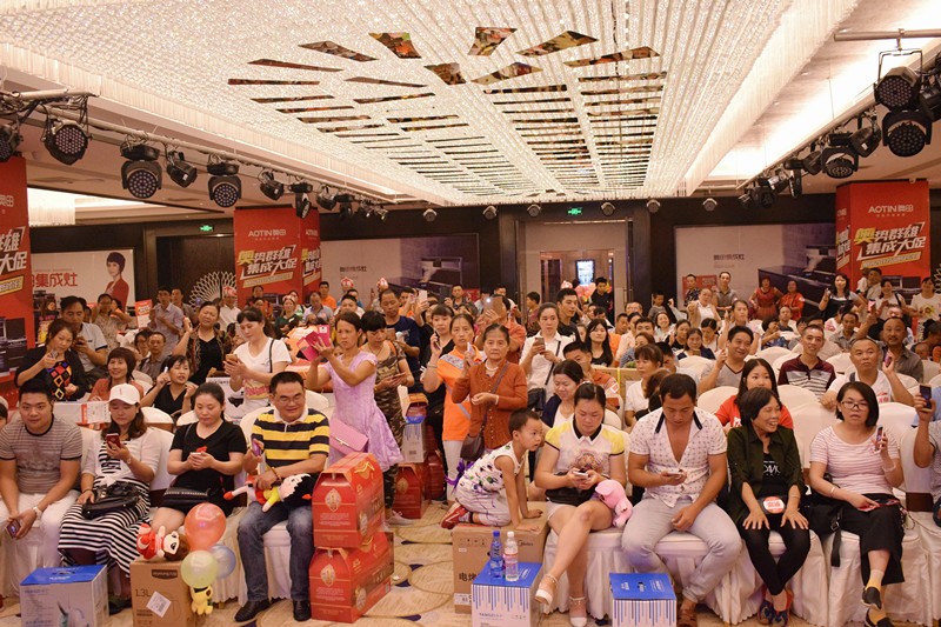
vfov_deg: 38.3
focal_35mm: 34
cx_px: 470
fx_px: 902
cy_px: 314
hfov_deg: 55.1
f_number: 5.6
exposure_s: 1/125
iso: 3200
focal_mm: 23
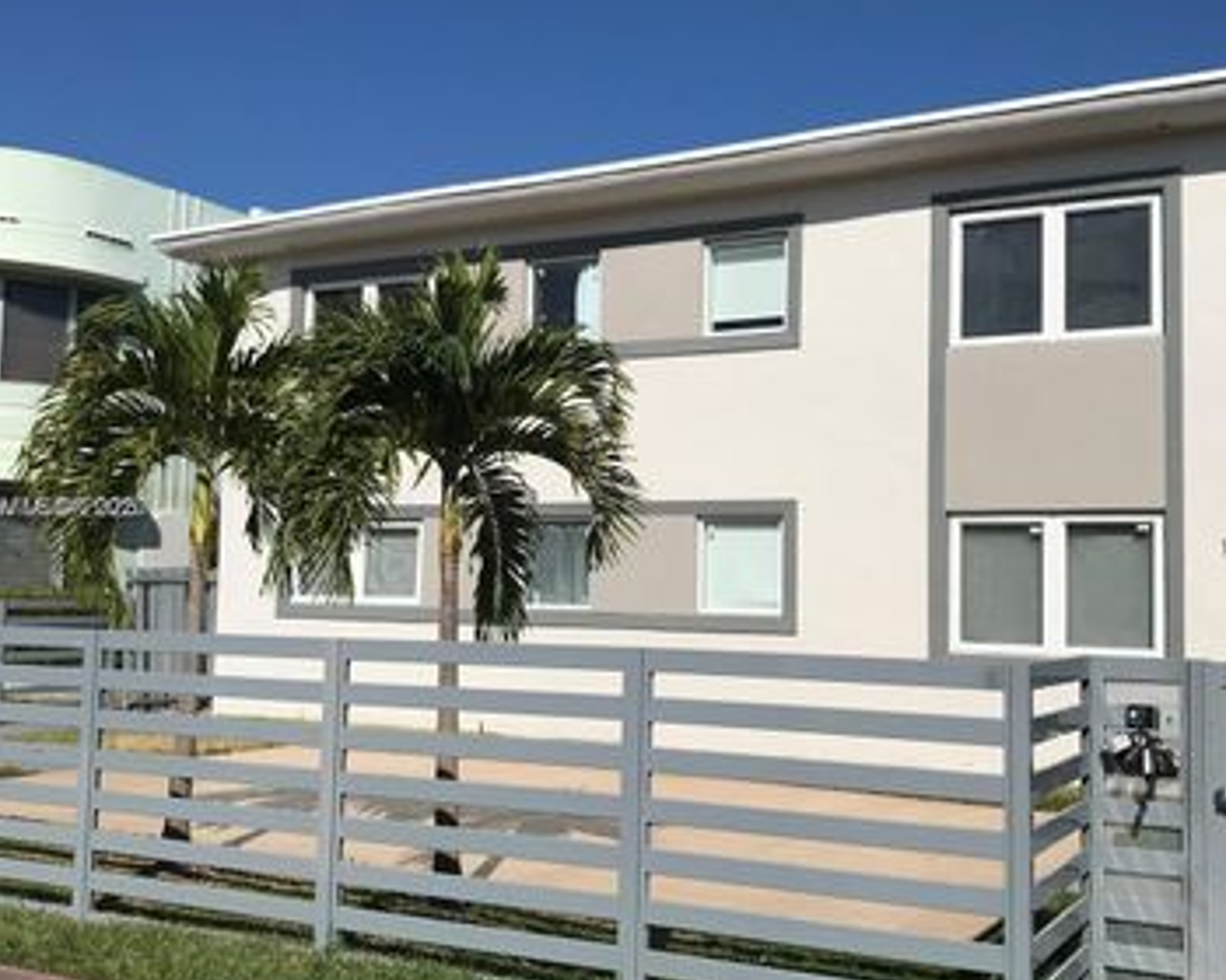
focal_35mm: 39
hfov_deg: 46.8
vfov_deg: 38.2
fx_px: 1415
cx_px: 673
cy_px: 509
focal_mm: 3.99
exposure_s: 1/6410
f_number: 1.8
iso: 25
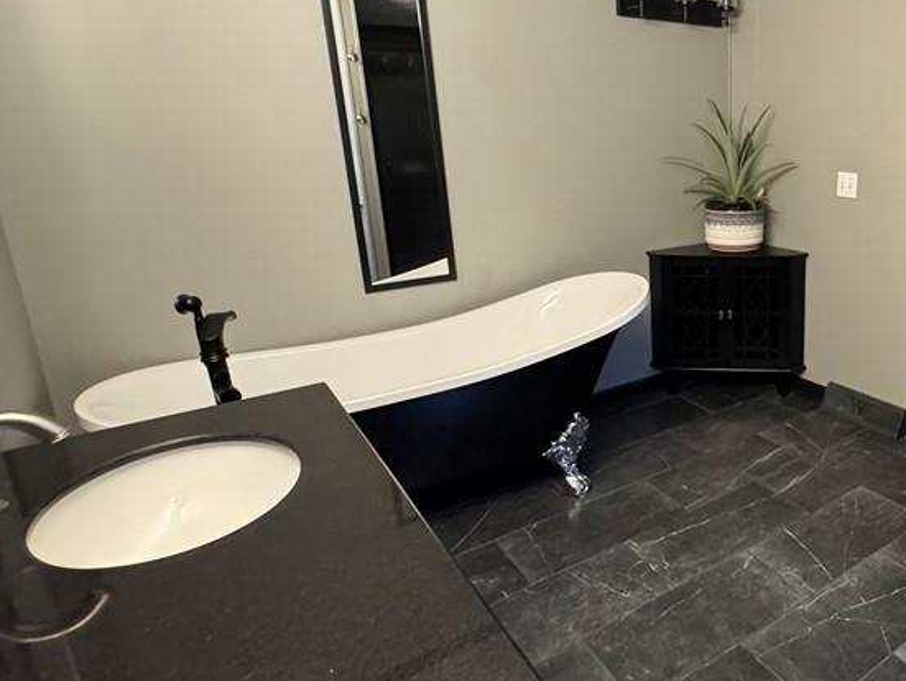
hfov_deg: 60.7
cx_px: 748
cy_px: 299
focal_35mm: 26
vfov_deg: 53.0
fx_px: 681
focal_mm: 2.22
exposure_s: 1/60
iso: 1000
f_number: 2.2
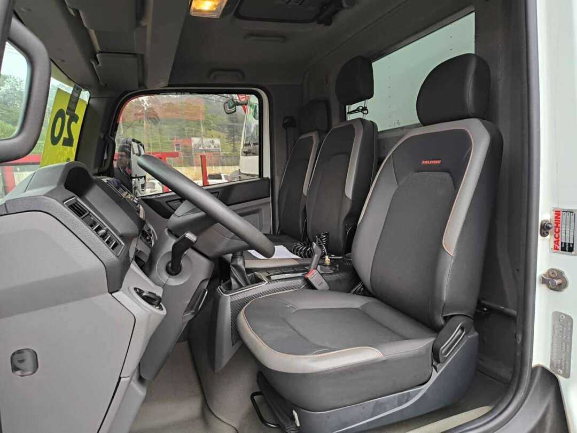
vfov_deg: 56.8
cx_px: 288
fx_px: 400
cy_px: 216
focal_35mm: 24
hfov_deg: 71.6
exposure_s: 1/120
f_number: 1.8
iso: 305
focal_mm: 5.56
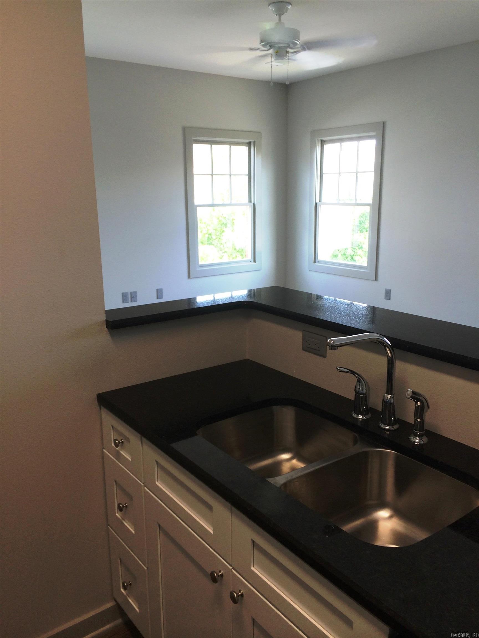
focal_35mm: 30
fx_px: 554
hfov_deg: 46.8
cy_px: 319
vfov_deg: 60.0
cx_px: 240
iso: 50
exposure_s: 1/40
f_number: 2.2
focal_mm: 4.12
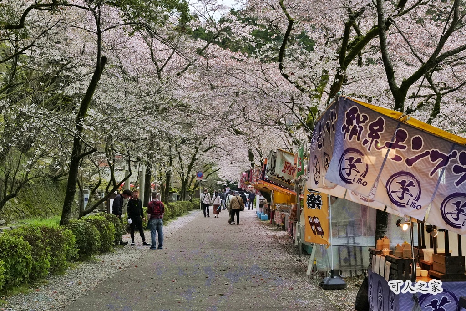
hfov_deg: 30.1
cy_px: 156
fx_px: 867
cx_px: 233
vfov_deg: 20.3
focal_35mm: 67
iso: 4000
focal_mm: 45
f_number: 8
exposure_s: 1/1250
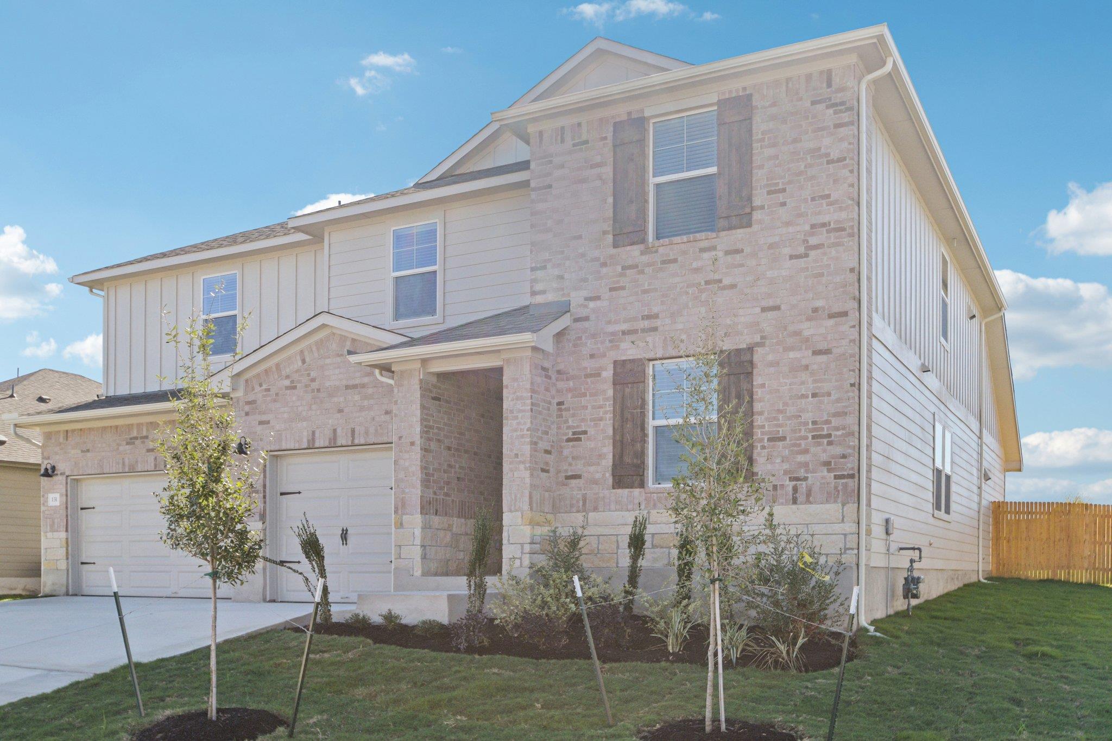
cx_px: 556
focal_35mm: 33
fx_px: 1019
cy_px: 370
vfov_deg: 40.0
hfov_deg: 57.2
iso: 400
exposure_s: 1/400
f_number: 8
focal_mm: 22
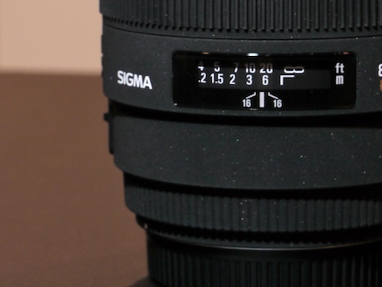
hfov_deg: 12.5
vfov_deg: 9.5
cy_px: 88
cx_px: 290
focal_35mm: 157
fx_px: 1733
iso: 400
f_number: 8
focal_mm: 45
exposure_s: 1/100
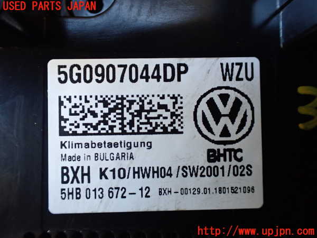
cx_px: 158
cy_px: 119
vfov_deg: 46.8
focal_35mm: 30
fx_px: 275
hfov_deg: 60.0
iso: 500
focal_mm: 5.4
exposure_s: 1/125
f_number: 2.3
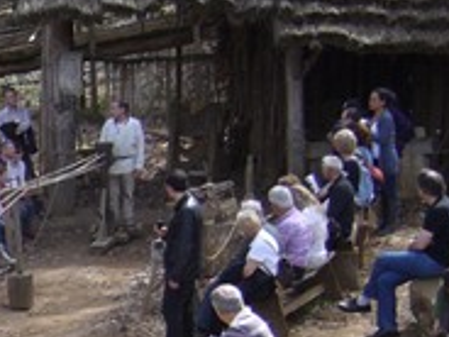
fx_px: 1972
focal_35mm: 152
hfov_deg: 12.3
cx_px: -264
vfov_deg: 9.7
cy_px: 335
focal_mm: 5.8
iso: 80
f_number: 2.8
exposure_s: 1/320
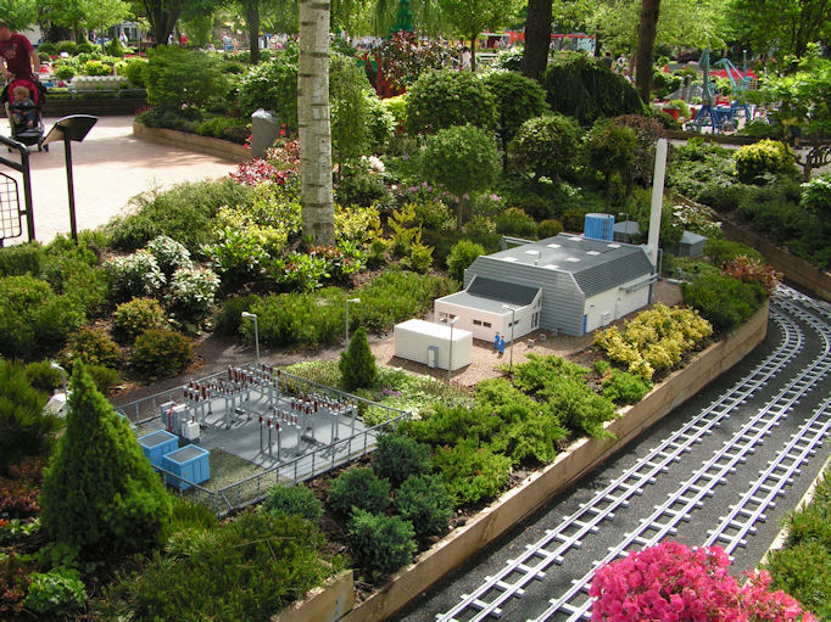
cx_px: 416
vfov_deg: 37.7
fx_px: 912
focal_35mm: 38
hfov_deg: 49.0
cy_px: 311
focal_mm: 6.3
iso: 50
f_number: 5.6
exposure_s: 1/100
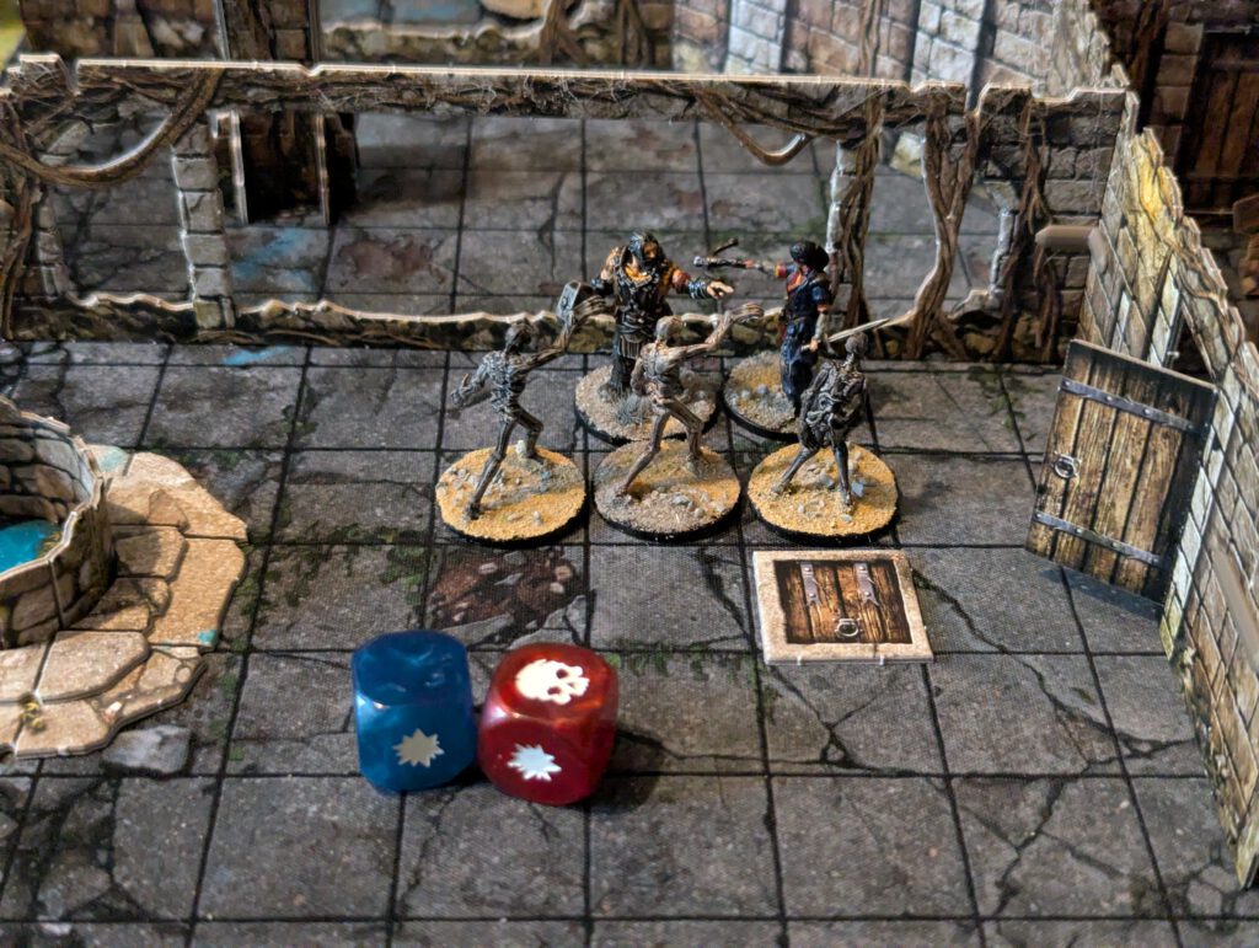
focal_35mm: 48
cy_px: 474
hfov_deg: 39.6
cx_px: 630
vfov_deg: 30.3
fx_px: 1748
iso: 1513
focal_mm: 6.81
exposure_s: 1/50
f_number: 1.85
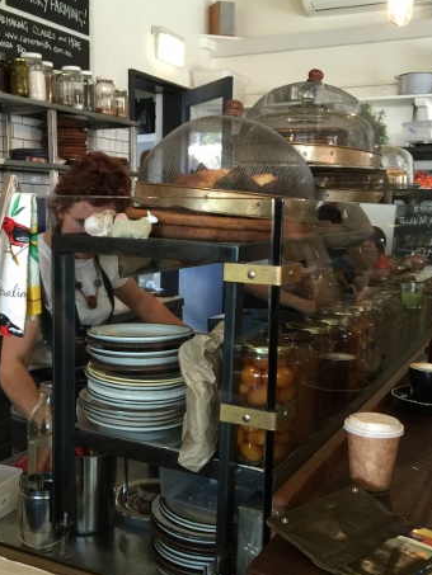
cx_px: 197
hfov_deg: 35.1
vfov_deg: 45.7
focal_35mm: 41
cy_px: 319
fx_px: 682
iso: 50
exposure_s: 1/15
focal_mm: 4.15
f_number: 2.2
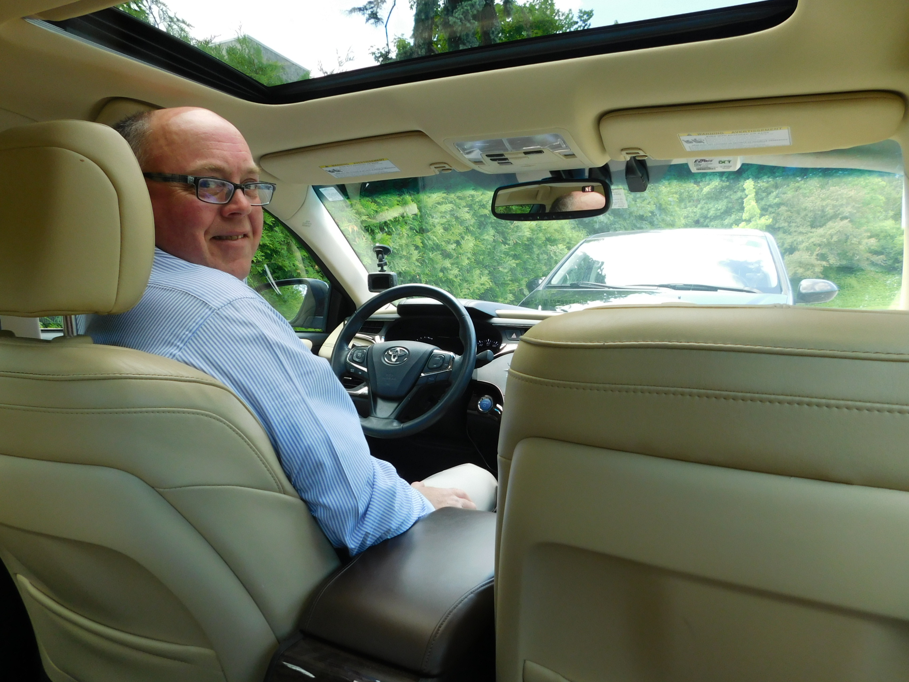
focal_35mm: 23
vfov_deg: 58.9
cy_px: 341
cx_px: 454
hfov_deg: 73.9
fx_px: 604
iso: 125
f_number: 3
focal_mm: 4
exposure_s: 1/60
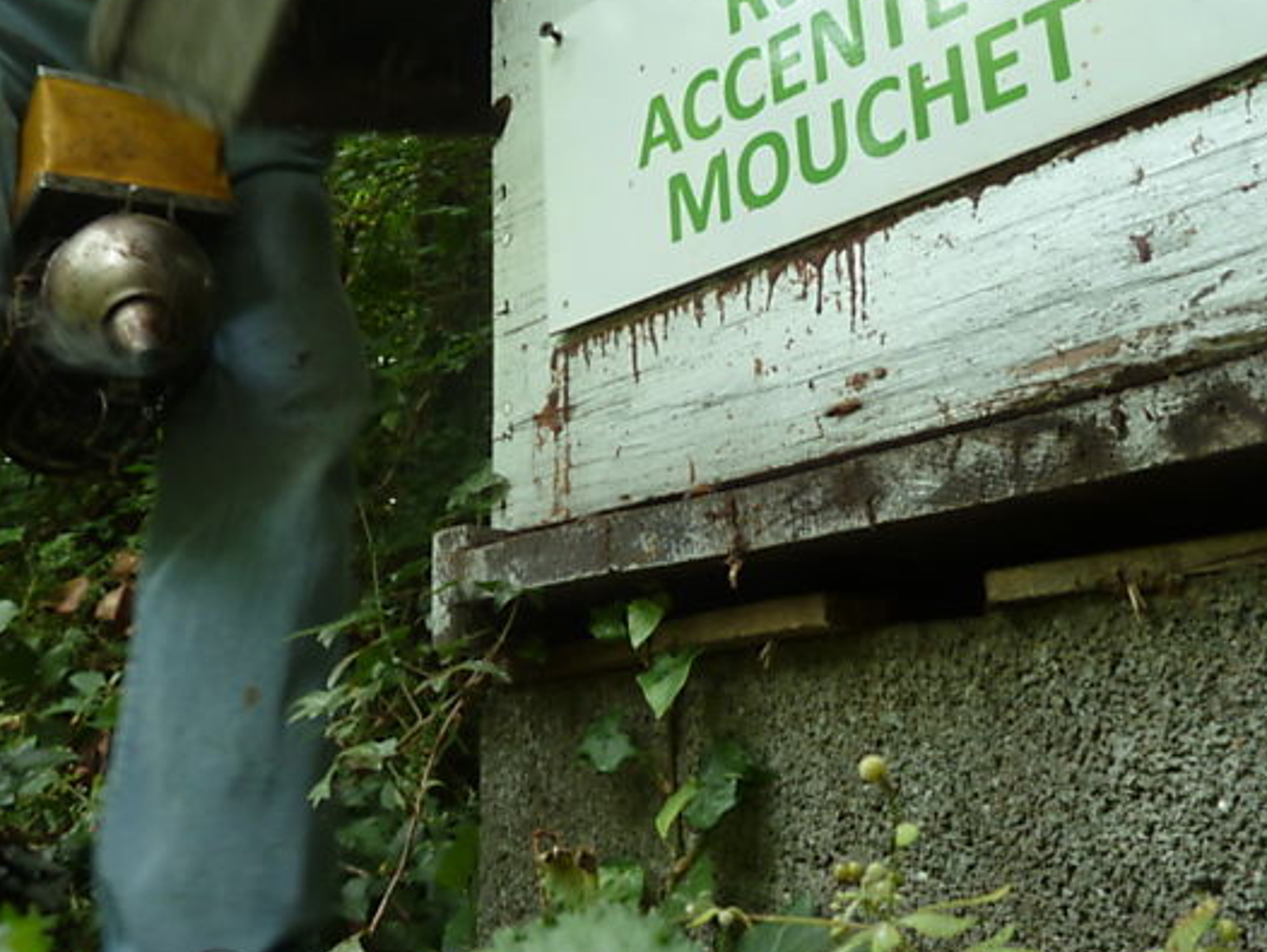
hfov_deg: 48.8
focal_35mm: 38
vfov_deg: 37.4
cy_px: 321
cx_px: 532
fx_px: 1391
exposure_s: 1/30
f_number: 3.3
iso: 80
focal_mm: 4.1
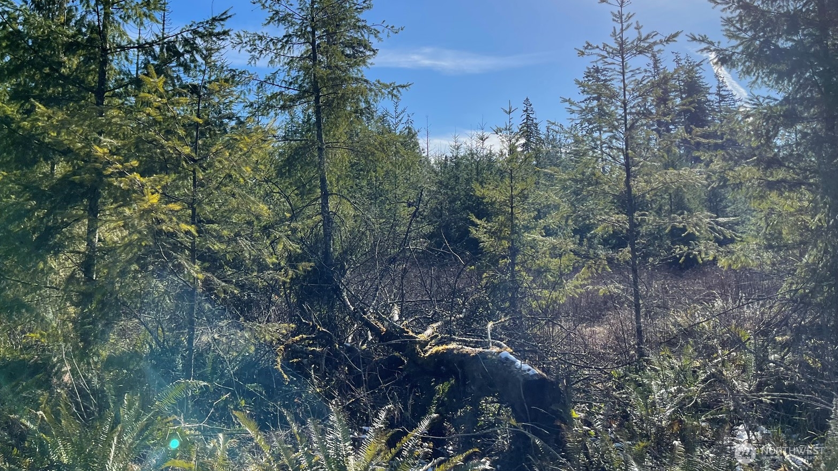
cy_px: 157
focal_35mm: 29
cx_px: 411
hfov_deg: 66.1
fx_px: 644
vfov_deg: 39.7
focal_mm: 5.1
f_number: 1.6
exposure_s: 1/4717
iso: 32
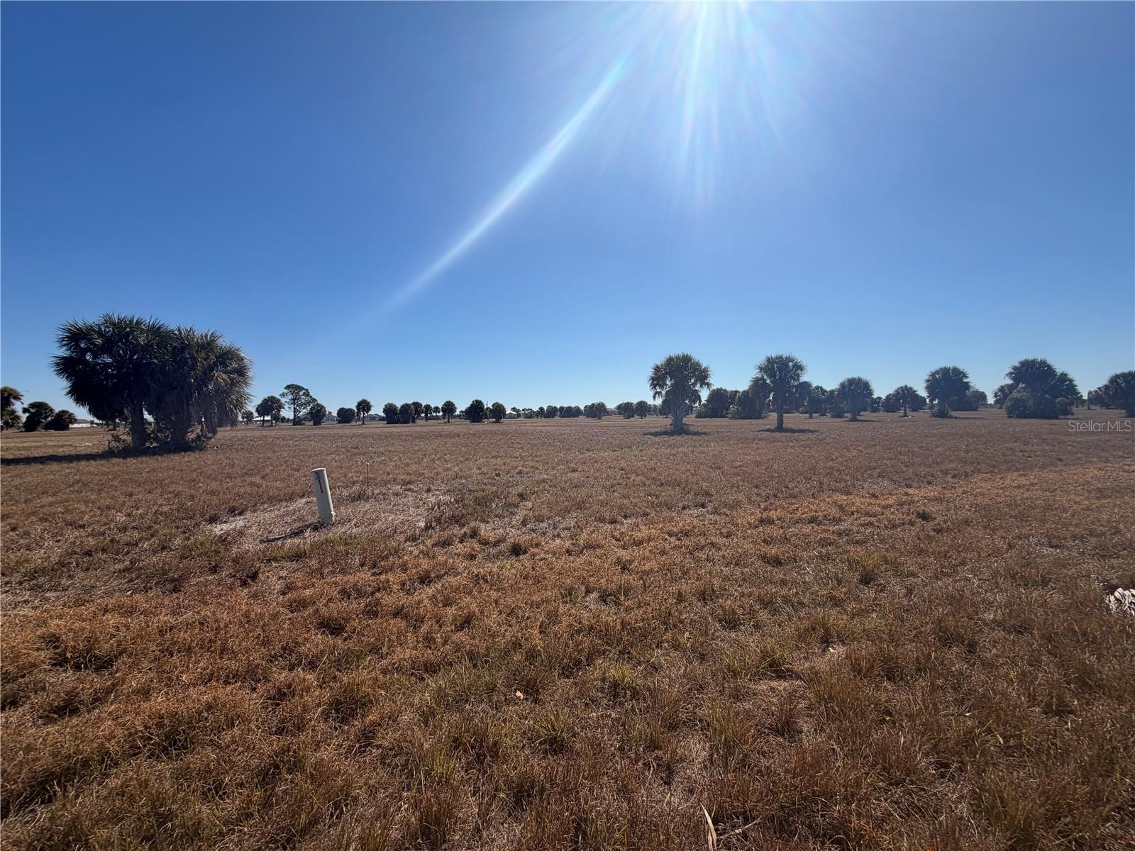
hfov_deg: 102.1
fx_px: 459
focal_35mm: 14
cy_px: 426
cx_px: 568
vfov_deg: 85.7
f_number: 2.2
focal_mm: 2.22
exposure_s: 1/1312
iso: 20
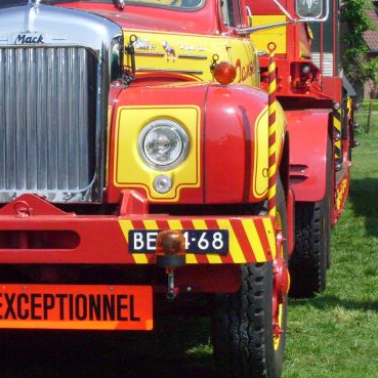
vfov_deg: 12.6
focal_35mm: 138
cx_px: 120
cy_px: 152
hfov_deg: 12.6
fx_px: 1705
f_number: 9.8
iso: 200
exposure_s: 1/350
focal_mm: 12
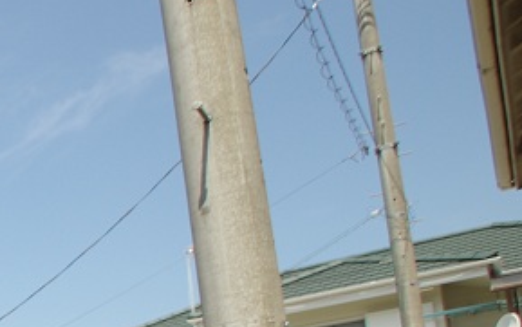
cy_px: 454
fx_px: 740
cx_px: -309
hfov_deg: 25.7
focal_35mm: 52
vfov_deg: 21.8
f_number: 8
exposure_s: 1/200
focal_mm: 11.25
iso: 100
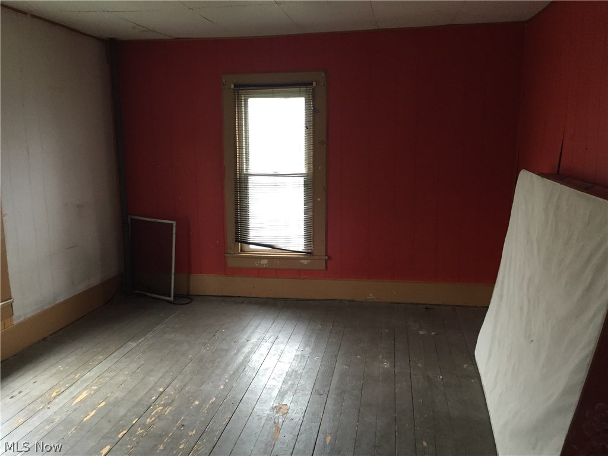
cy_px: 228
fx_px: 509
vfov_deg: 48.2
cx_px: 304
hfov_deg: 61.7
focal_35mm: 29
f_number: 2.2
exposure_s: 1/30
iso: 160
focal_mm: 4.15
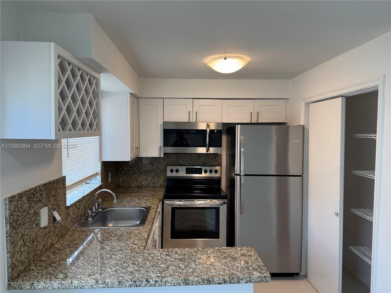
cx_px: 196
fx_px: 271
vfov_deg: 56.8
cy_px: 146
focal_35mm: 24
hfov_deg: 71.6
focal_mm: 6.76
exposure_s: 1/120
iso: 80
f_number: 1.78
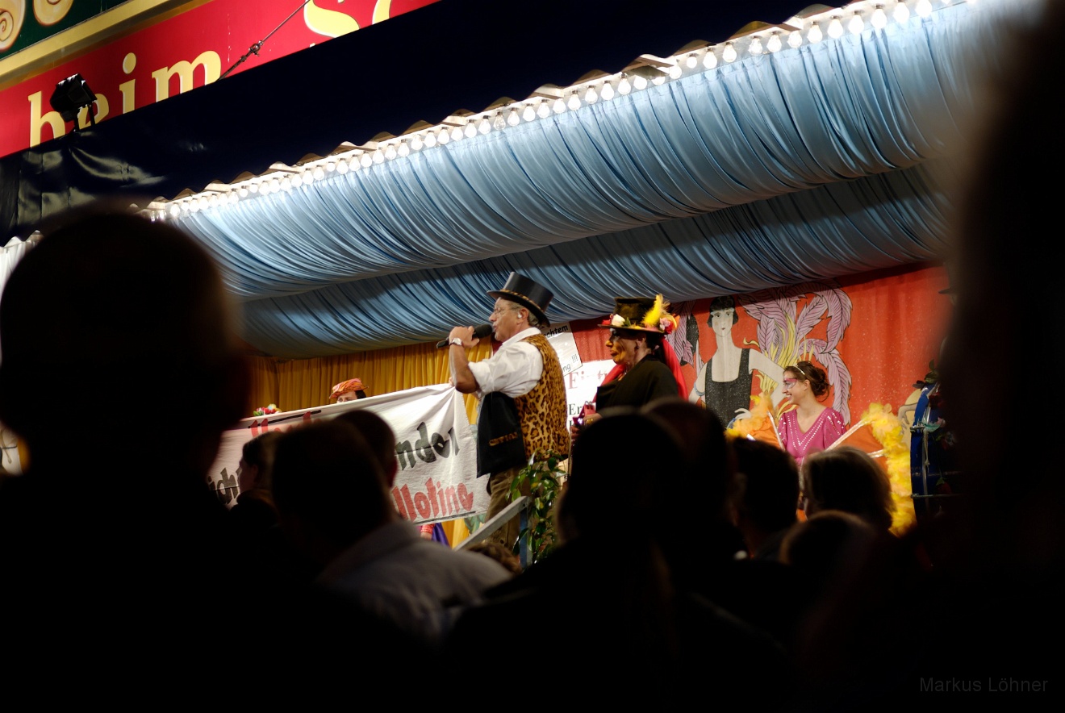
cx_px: 532
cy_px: 356
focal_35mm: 45
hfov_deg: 43.6
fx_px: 1333
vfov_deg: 30.0
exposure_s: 1/60
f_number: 1.7
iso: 140
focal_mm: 30
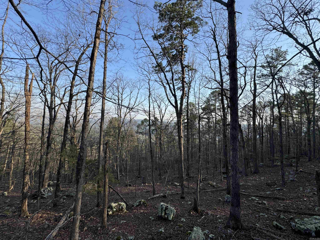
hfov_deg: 102.1
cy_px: 120
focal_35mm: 14
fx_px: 129
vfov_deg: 85.7
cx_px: 160
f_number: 2.2
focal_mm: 2.22
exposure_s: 1/771
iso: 40
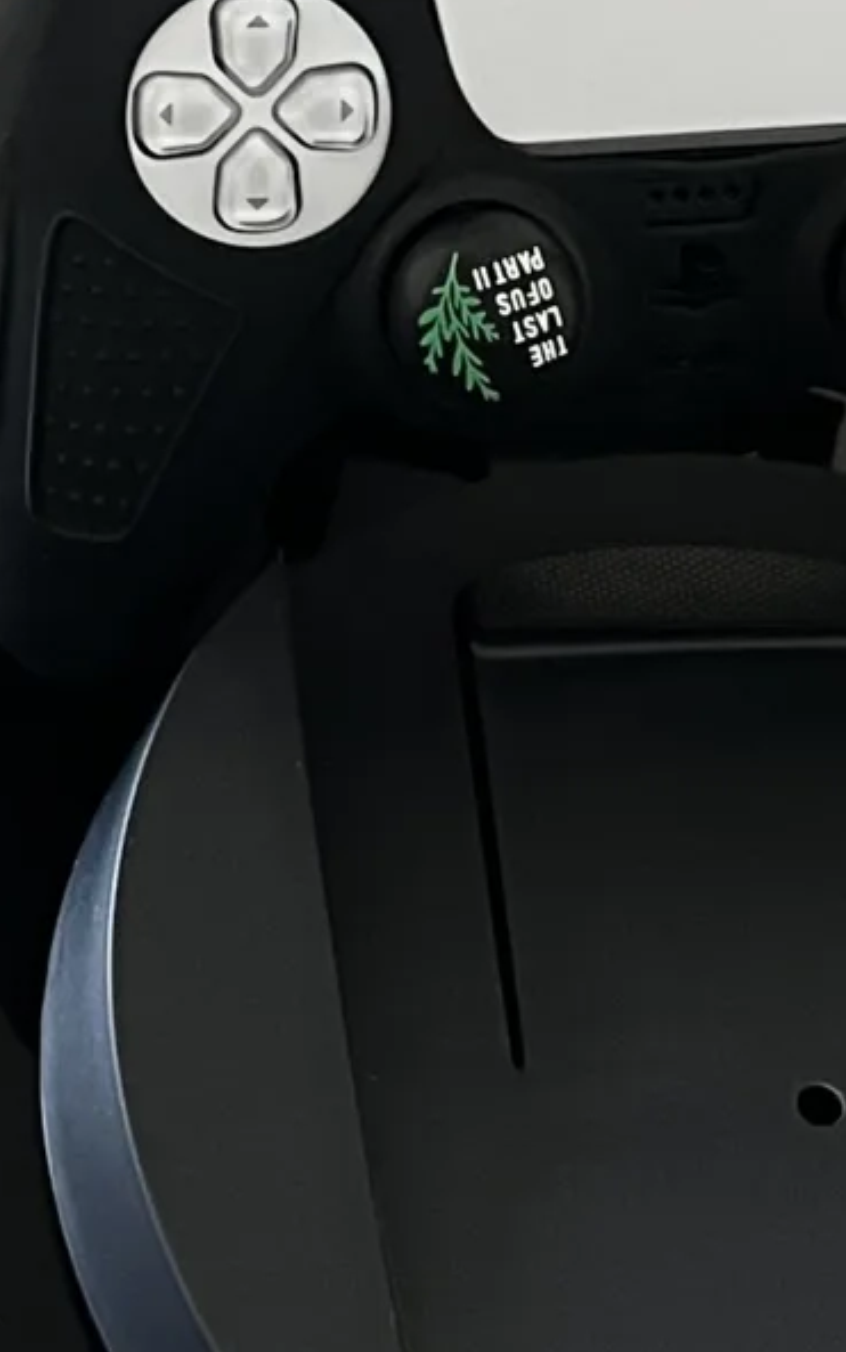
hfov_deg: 11.0
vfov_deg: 16.0
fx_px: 4387
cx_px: 312
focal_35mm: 119
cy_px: -700
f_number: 1.5
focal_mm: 5.7
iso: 125
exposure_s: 1/82
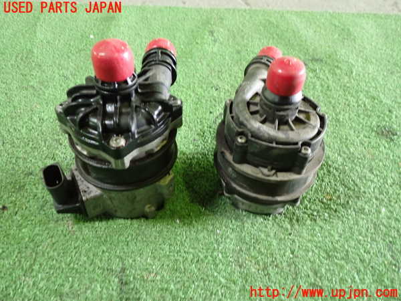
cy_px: 150
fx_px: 348
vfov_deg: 46.8
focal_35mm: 30
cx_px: 200
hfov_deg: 60.0
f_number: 2.3
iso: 640
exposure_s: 1/30
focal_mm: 5.4
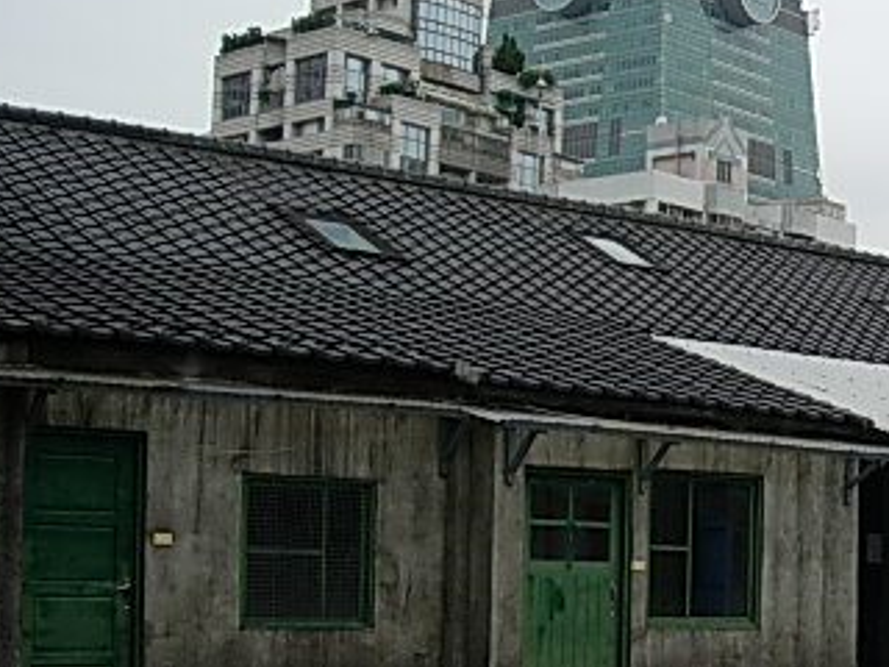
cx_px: 847
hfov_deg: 24.7
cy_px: 598
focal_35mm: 76
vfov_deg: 19.1
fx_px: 1952
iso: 64
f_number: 2.8
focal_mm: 7.8
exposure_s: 1/912
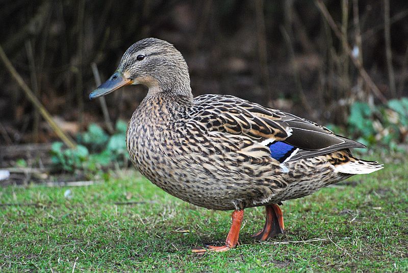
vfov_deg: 3.1
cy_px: 136
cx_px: 204
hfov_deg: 4.6
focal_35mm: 450
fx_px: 5107
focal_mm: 300
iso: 400
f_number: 5.6
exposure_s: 1/800
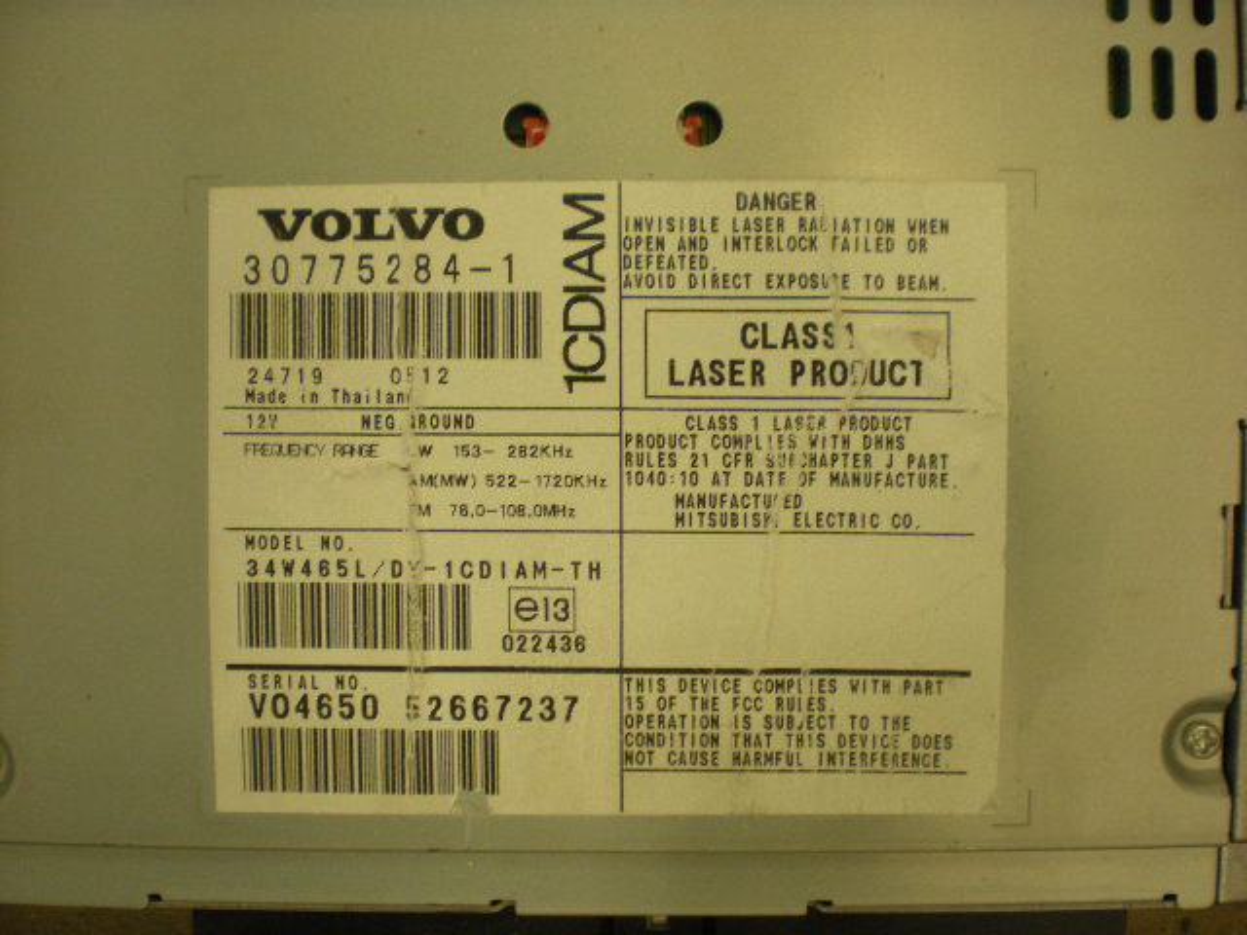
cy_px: 468
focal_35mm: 38
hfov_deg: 49.0
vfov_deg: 37.7
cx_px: 624
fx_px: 1369
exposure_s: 1/47.3
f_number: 3.1
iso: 200
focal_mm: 6.3
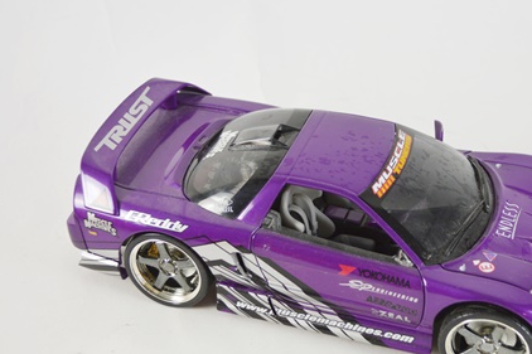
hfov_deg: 27.0
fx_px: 1104
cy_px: 224
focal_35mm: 75
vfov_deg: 18.2
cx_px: 334
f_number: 5
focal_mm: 35
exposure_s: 1/100
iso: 400
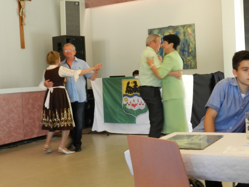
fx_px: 381
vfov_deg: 27.5
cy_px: 94
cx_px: 124
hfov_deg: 36.2
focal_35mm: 53
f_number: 4.4
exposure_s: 1/25
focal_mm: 9.4
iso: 400
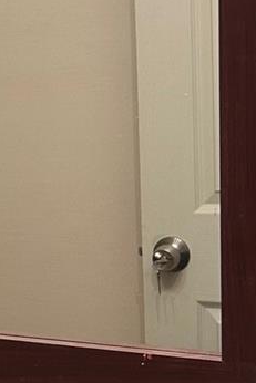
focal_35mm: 120
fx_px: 1279
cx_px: -375
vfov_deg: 17.0
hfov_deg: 9.9
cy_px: 225
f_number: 1.5
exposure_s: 1/60
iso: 125
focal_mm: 5.7
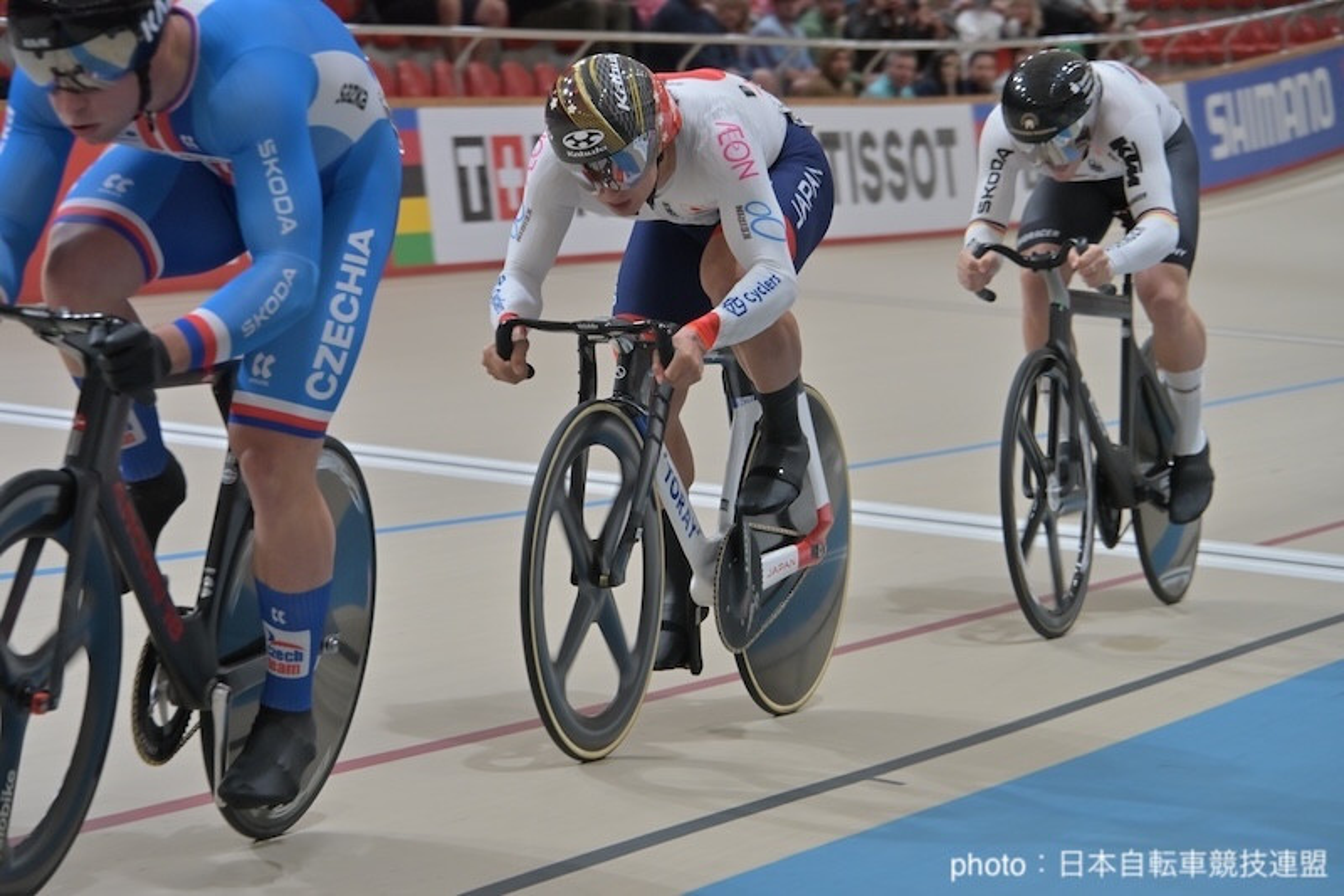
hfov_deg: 14.7
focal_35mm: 140
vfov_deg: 9.8
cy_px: 448
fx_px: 5225
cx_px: 672
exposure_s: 1/500
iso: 1250
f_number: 8
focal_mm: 140
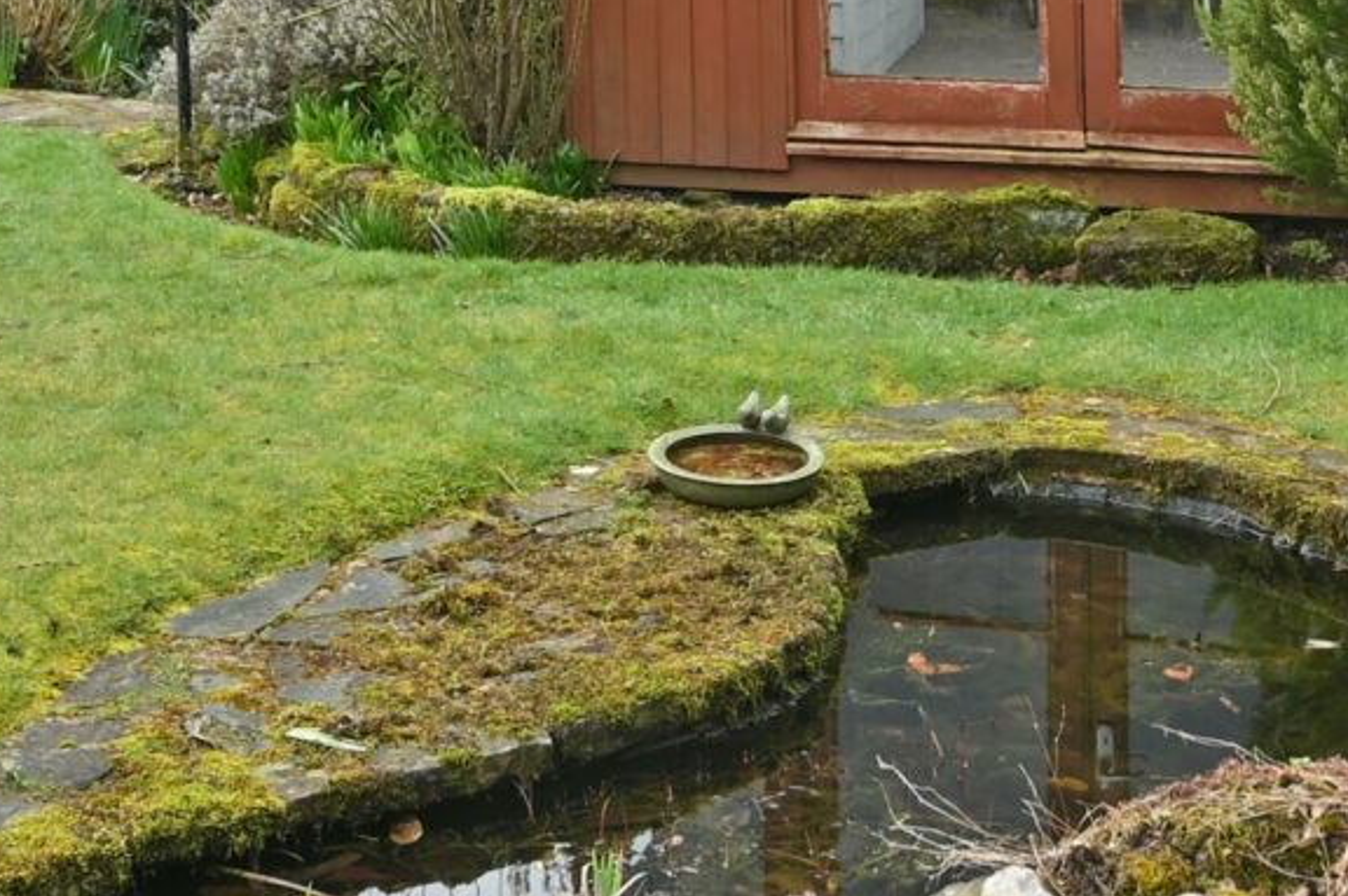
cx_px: 452
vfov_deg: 15.2
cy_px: -477
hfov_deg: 24.6
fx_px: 3076
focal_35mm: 82
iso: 125
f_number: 10
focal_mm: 18.5
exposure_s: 1/50
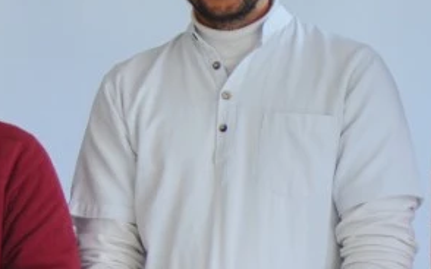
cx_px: -380
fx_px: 6721
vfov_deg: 2.3
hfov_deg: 3.6
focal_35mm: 572
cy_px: 298
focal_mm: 102
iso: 800
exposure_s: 1/60
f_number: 4
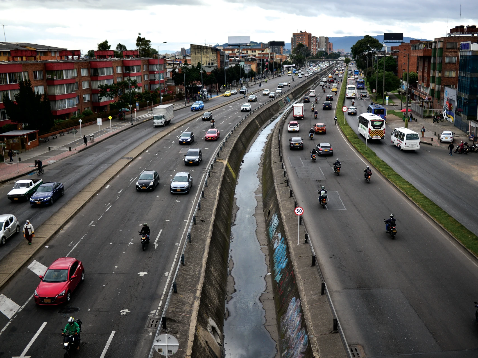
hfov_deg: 49.0
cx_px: 249
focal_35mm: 38
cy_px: 180
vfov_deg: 37.7
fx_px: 525
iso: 100
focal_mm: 35
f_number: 1.8
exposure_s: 1/1250
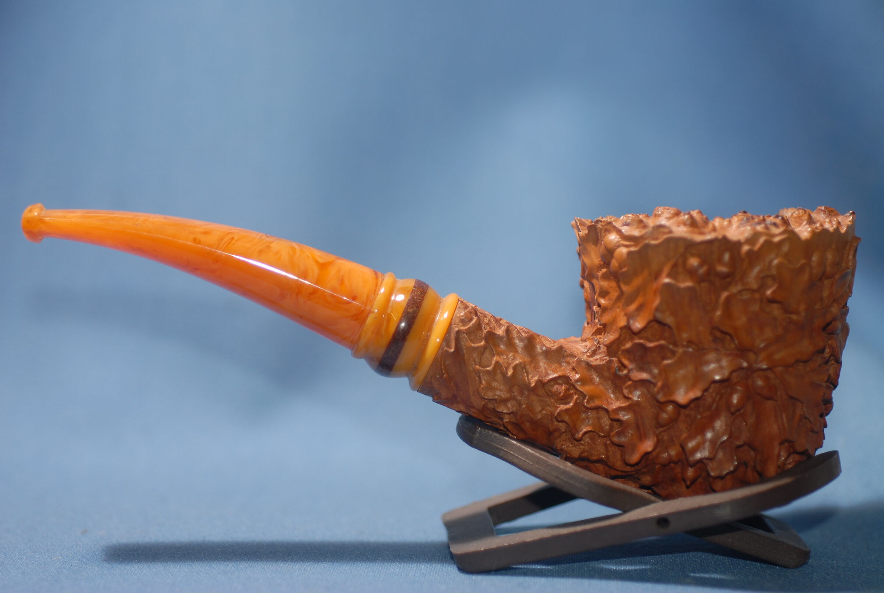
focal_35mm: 90
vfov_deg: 15.3
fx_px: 2215
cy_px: 296
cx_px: 442
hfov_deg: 22.6
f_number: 3.2
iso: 100
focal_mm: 60
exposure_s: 1/80
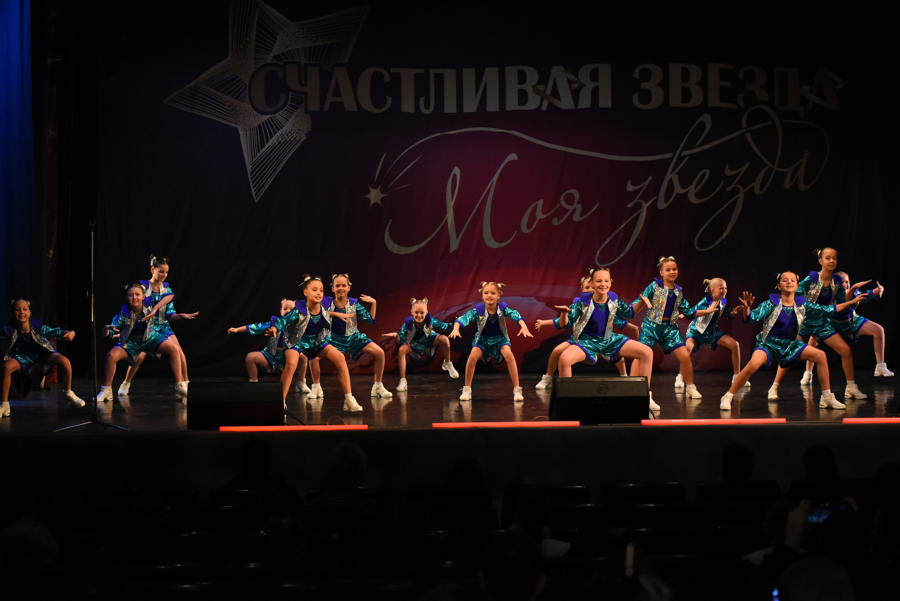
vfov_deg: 19.5
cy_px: 300
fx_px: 1751
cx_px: 450
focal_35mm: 70
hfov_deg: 28.8
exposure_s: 1/800
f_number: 3.5
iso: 5000
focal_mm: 70
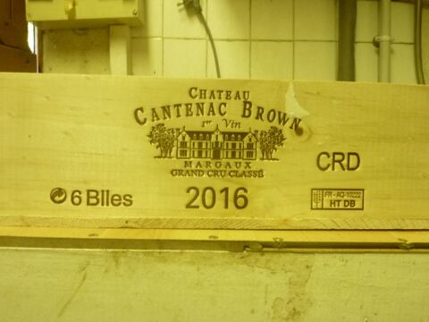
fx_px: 310
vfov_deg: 54.9
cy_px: 161
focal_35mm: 25
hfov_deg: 69.4
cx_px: 214
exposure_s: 1/15
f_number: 3.3
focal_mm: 4.1
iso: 400
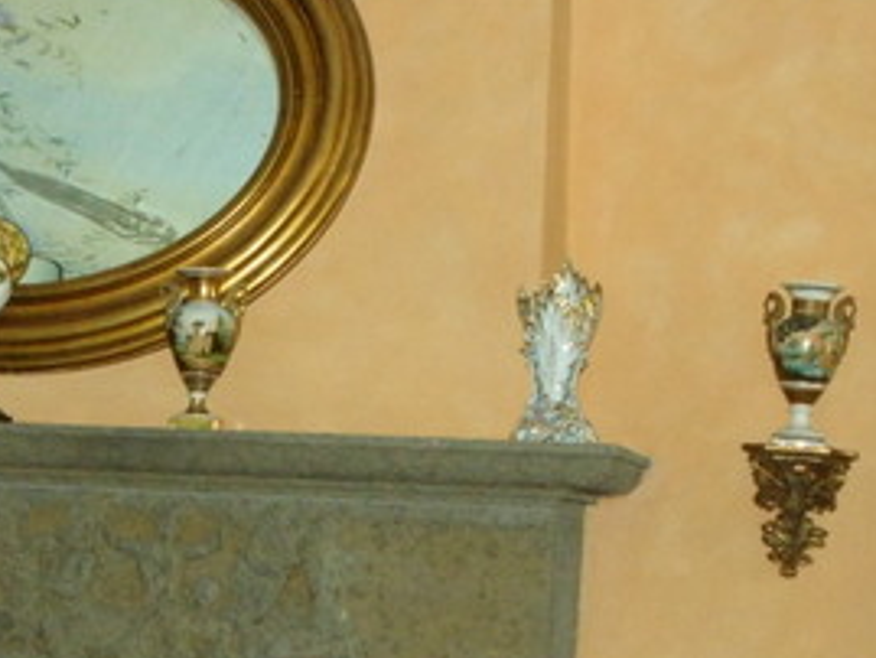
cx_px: -23
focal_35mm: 104
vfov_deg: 14.0
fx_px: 2633
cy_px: 668
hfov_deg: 18.4
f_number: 3.5
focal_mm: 6.4
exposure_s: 1/60
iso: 200
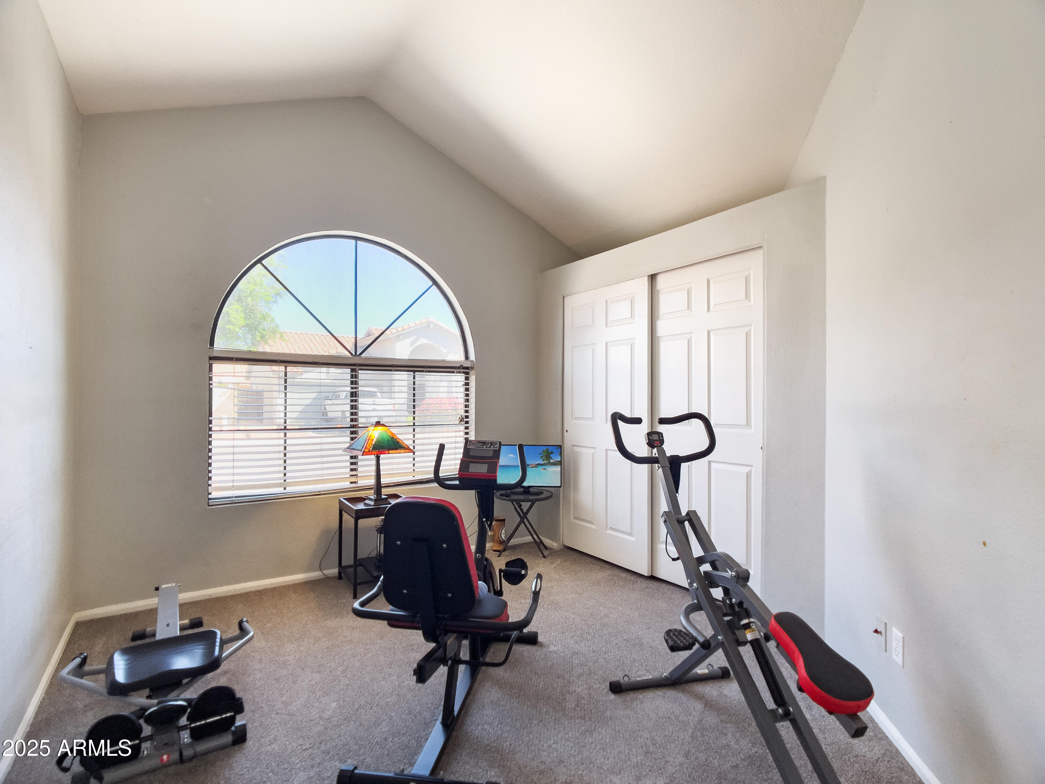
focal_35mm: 25
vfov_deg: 54.9
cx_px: 522
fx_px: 755
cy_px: 392
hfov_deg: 69.4
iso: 64
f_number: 1.6
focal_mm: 5.1
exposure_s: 1/105
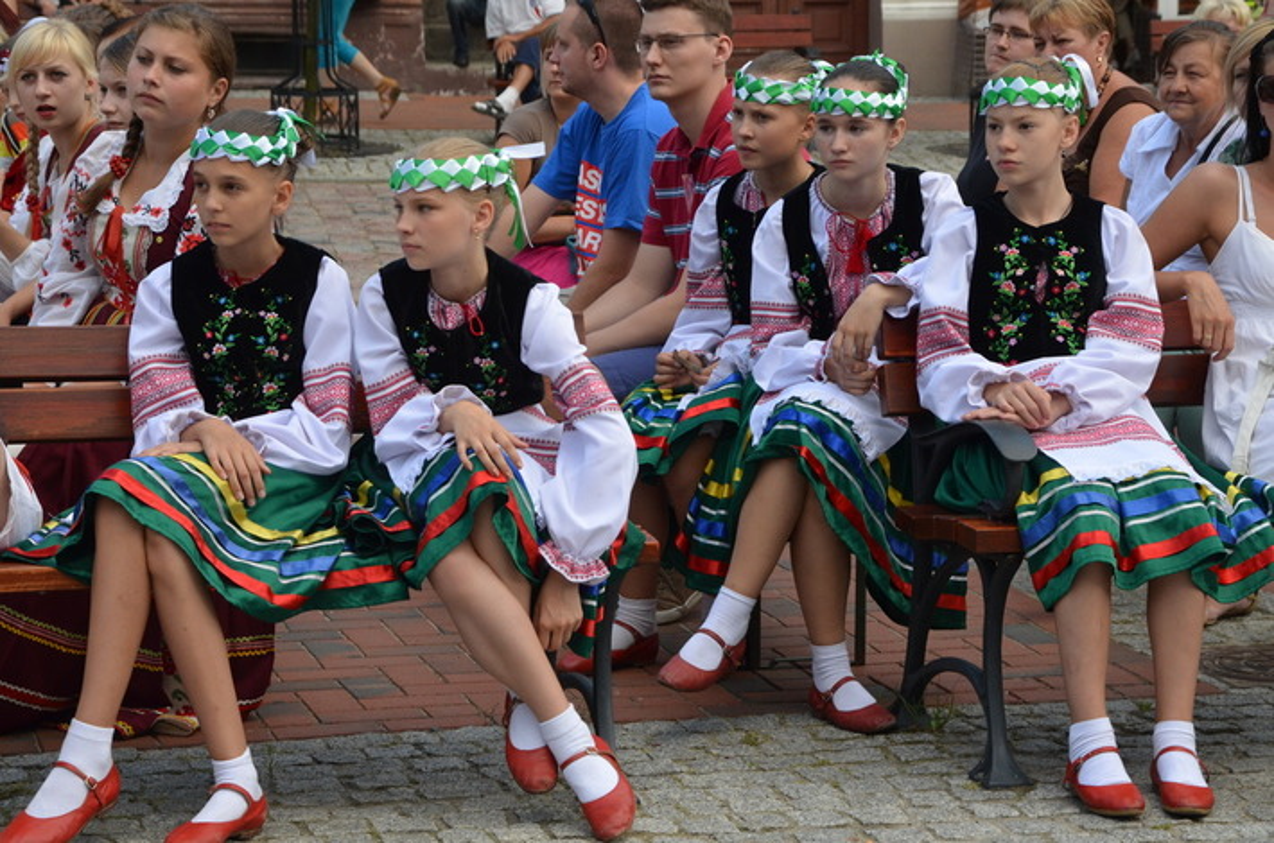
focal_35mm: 105
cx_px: 637
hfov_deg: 19.5
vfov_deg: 13.0
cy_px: 422
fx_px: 3708
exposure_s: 1/800
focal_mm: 70
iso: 800
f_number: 7.1
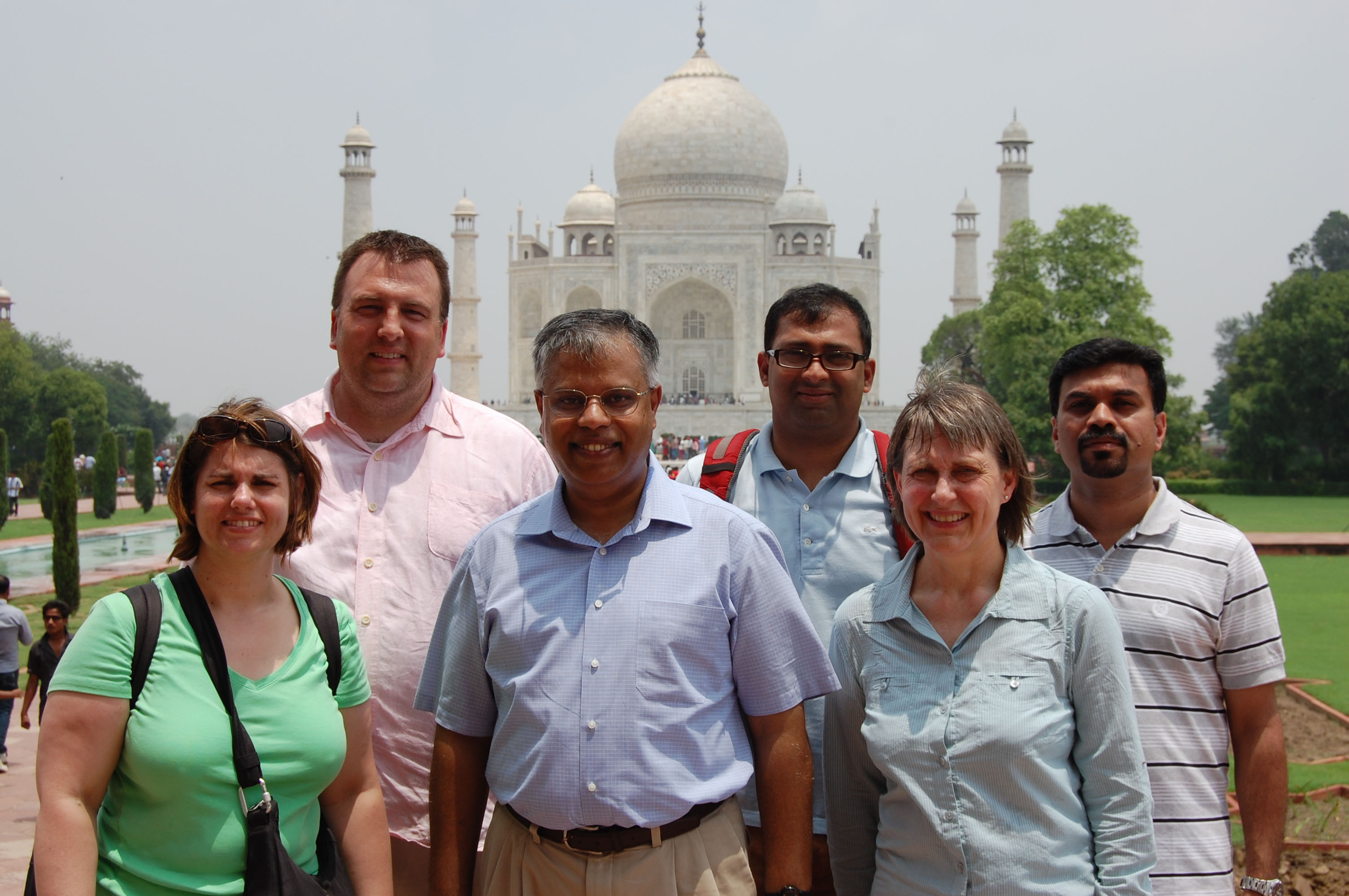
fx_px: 2134
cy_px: 448
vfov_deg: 23.7
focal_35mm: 57
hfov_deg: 35.1
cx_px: 674
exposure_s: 1/400
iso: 200
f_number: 10
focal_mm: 38
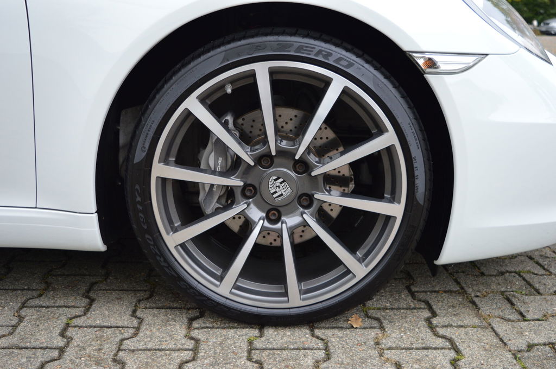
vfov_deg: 32.9
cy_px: 184
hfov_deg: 48.0
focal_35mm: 40
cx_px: 278
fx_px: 625
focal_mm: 27
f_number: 4.5
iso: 400
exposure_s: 1/80
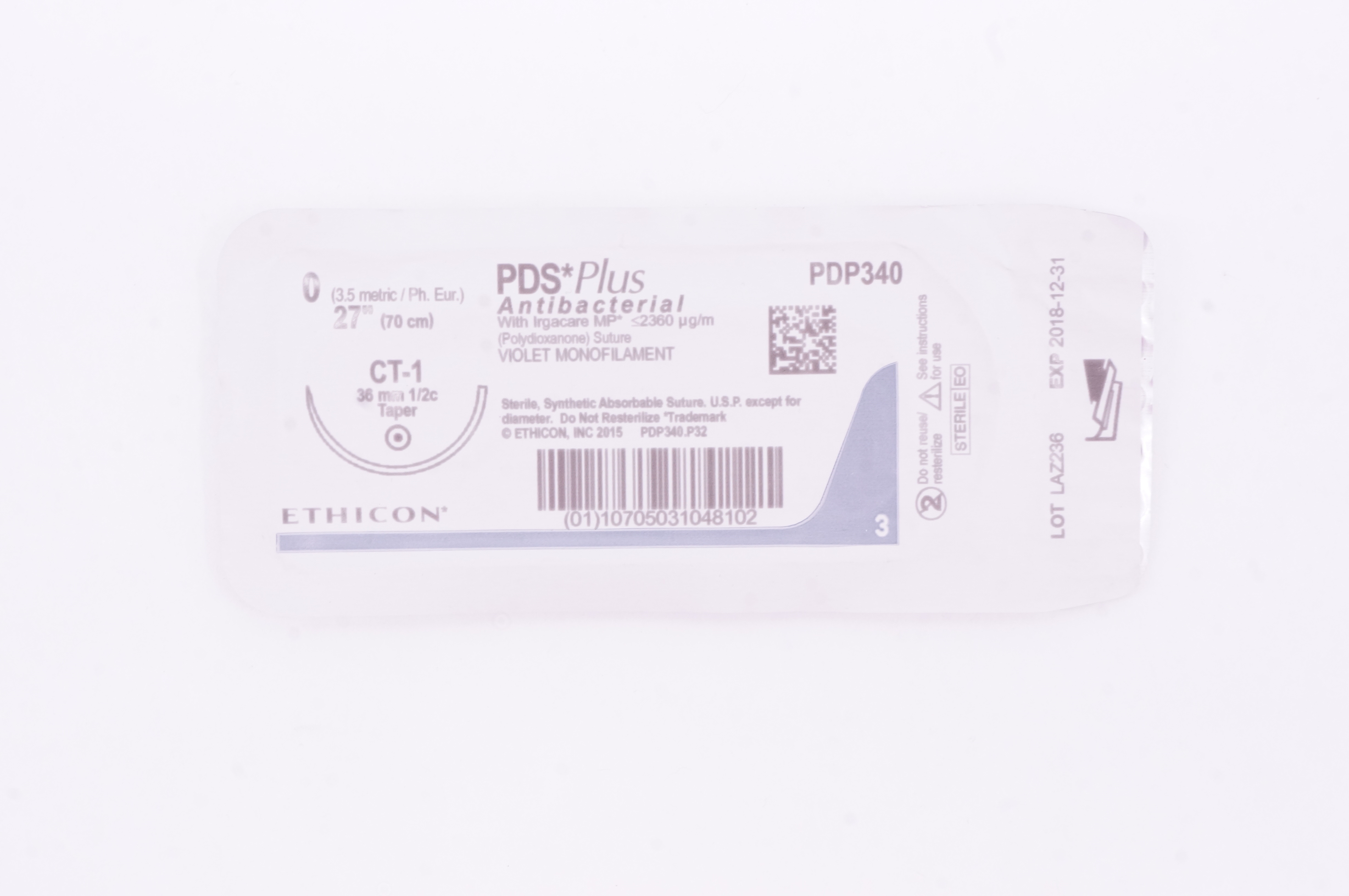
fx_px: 2358
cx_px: 674
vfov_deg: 21.5
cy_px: 448
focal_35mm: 63
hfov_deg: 31.9
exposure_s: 1/13
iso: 800
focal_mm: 42
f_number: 16
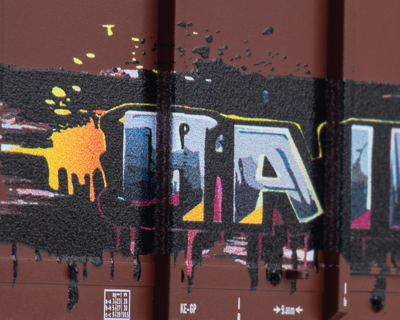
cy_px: 146
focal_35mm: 358
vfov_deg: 4.3
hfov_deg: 5.4
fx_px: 4238
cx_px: 189
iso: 100
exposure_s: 1/3
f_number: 32
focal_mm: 105
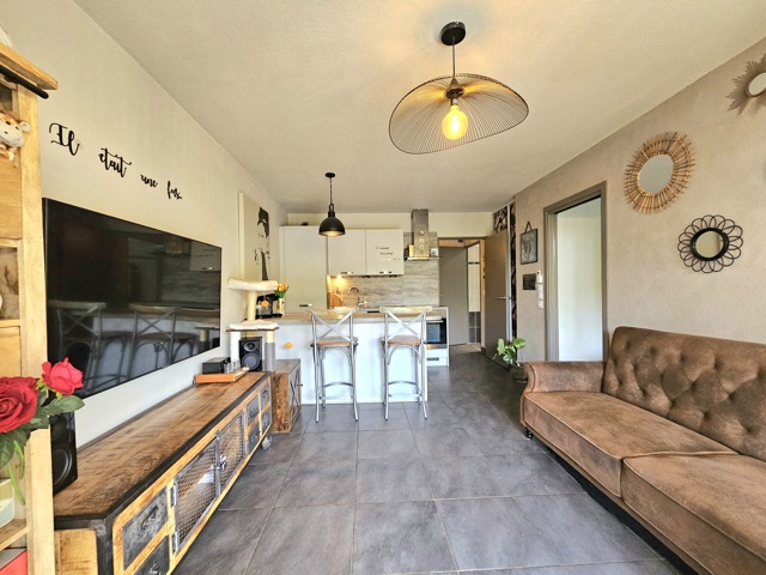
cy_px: 288
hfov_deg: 106.2
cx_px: 383
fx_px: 288
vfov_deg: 89.9
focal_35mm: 13
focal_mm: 2.2
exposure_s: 1/50.3
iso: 320
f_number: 2.2
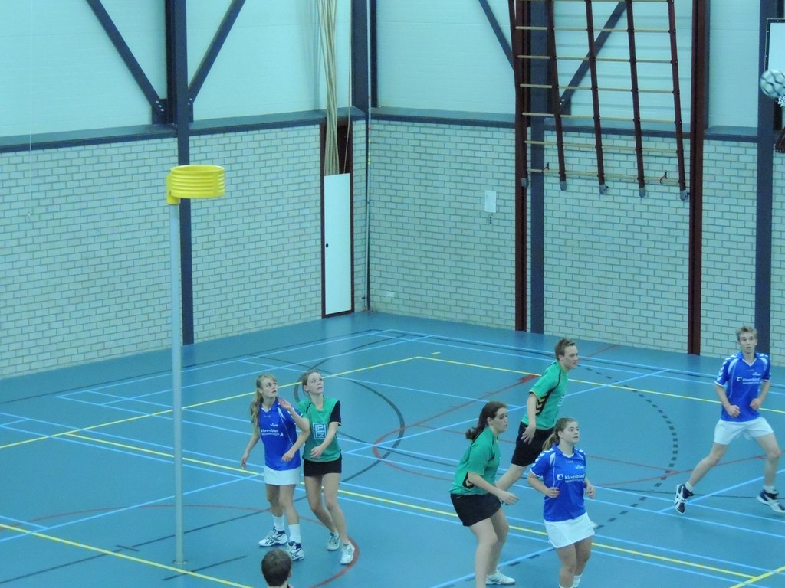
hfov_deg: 19.6
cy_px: 294
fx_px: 2268
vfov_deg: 14.8
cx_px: 392
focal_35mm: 100
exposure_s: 1/200
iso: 3200
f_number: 4.1
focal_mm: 17.8
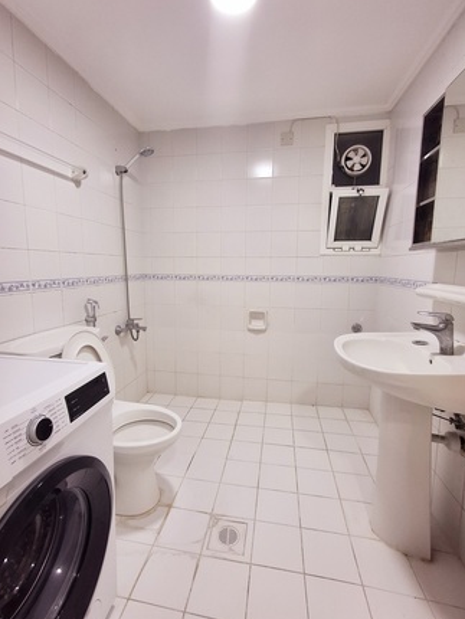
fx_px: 304
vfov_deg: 91.0
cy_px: 302
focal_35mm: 17
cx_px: 224
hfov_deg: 74.8
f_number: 2.2
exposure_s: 1/40
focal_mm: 1.64
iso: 40
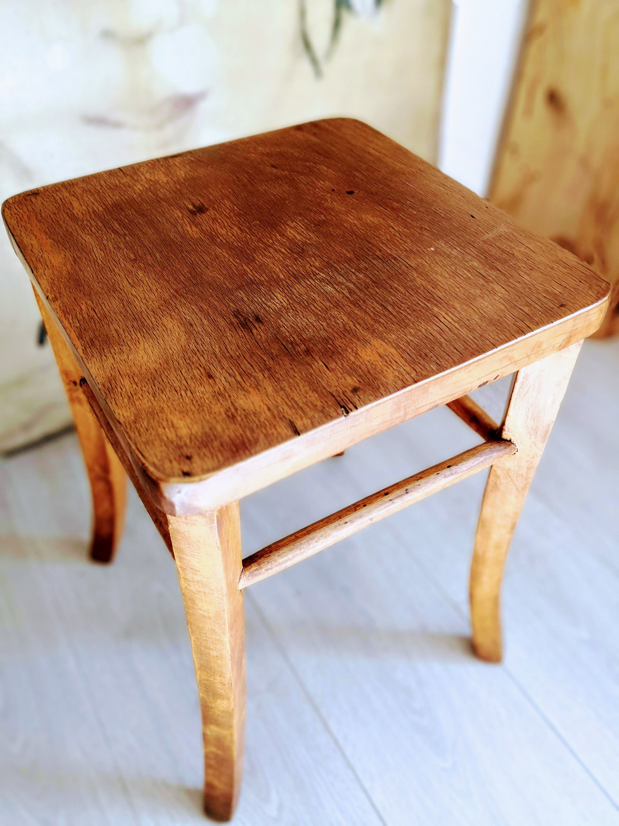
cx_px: 310
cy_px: 413
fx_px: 644
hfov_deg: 51.4
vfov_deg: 65.3
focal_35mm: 27
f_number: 4
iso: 80
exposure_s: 1/50
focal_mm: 3.95
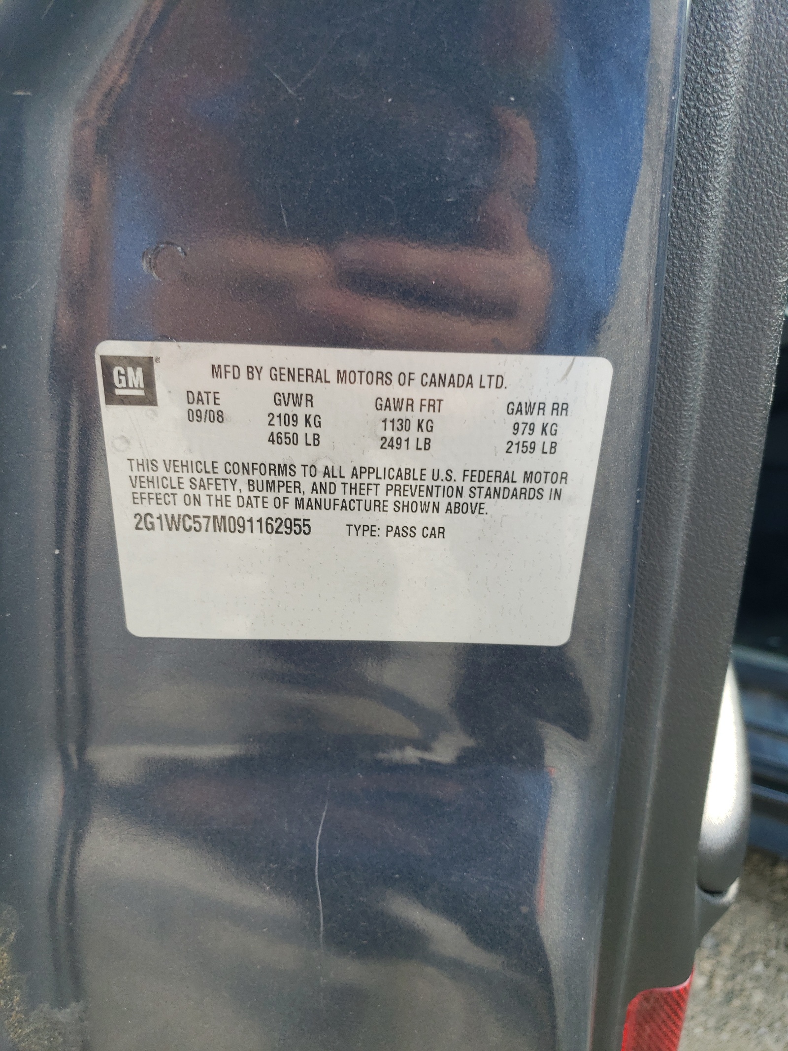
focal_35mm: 26
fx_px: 789
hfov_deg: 53.1
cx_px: 394
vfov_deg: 67.3
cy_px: 526
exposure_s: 1/167
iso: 50
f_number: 1.5
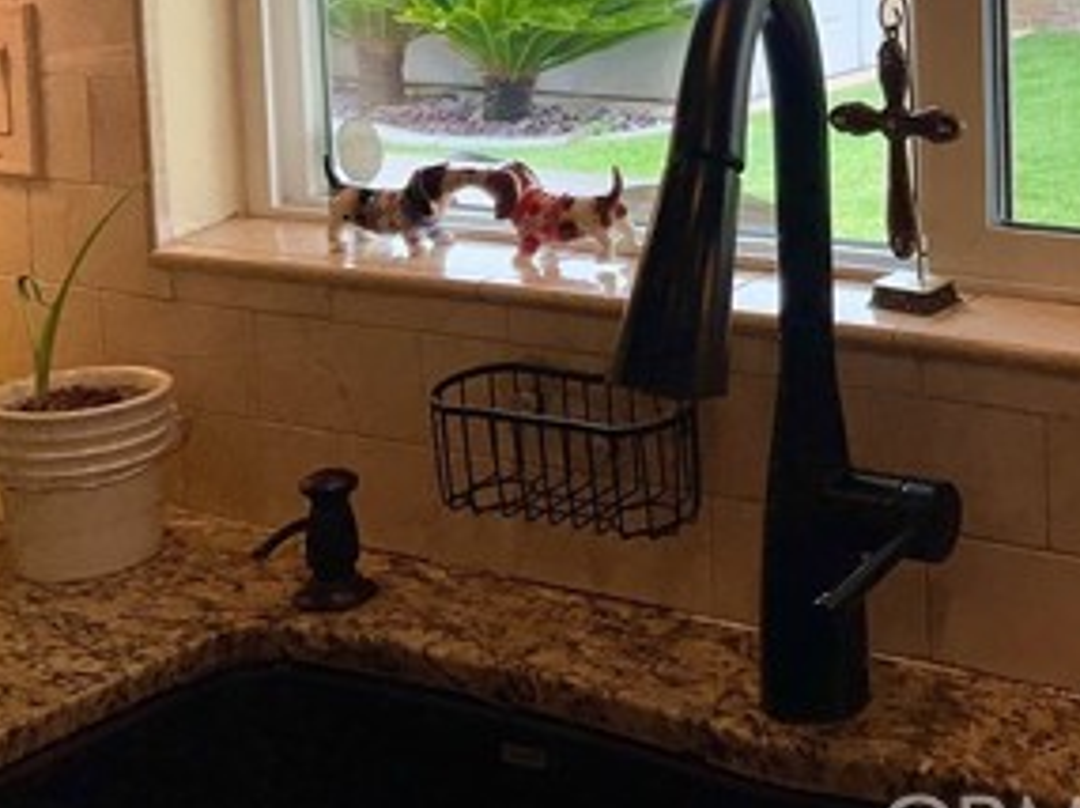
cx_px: 1054
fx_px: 2026
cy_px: -23
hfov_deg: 28.2
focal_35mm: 65
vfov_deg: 21.7
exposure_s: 1/141
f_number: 1.8
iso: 16
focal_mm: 3
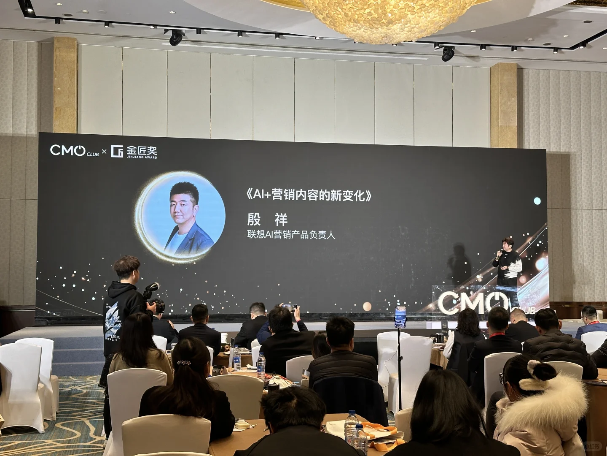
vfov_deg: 30.3
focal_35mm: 48
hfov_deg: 39.7
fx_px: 842
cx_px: 304
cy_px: 228
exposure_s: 1/50
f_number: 1.78
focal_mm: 6.86
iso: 100
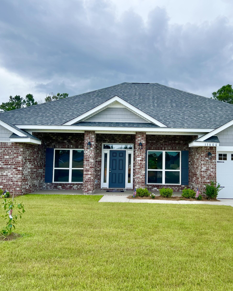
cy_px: 146
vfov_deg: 52.8
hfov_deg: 43.2
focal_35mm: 34
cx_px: 136
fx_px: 293
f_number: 1.5
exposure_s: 1/1779
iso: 50
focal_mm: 5.7
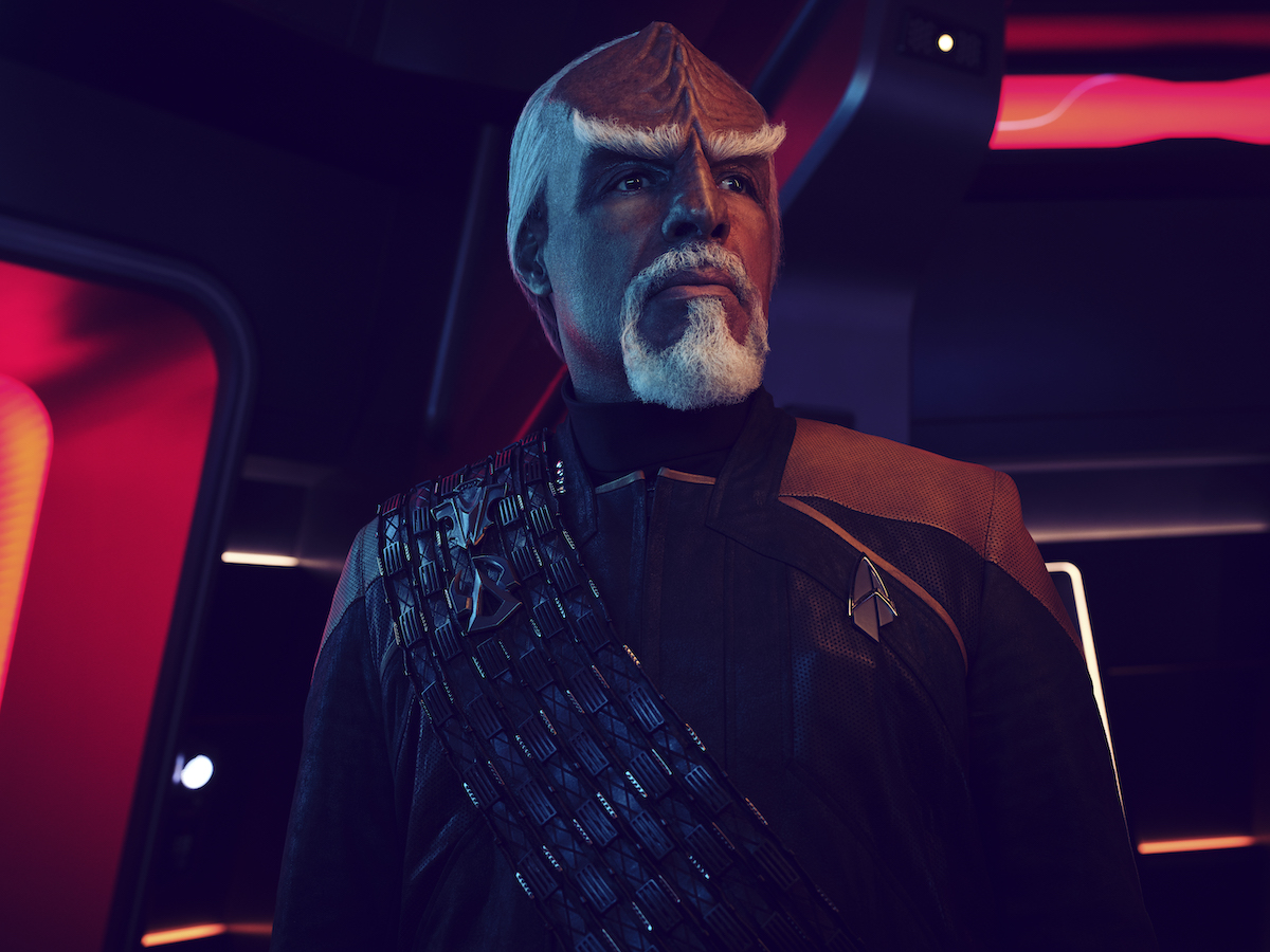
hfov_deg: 51.4
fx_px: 1321
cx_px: 635
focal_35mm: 36
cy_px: 476
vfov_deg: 39.7
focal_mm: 45
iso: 1600
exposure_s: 1/125
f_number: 5.6
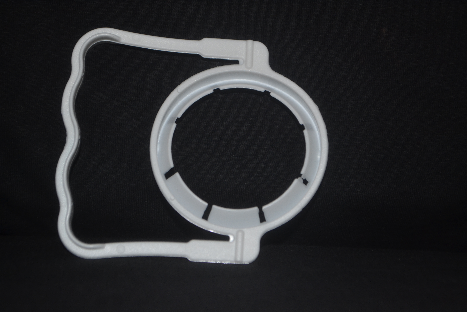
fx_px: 1070
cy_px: 156
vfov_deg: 16.6
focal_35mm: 82
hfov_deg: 24.6
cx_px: 234
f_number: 5.6
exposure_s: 1/60
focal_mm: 55
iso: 800
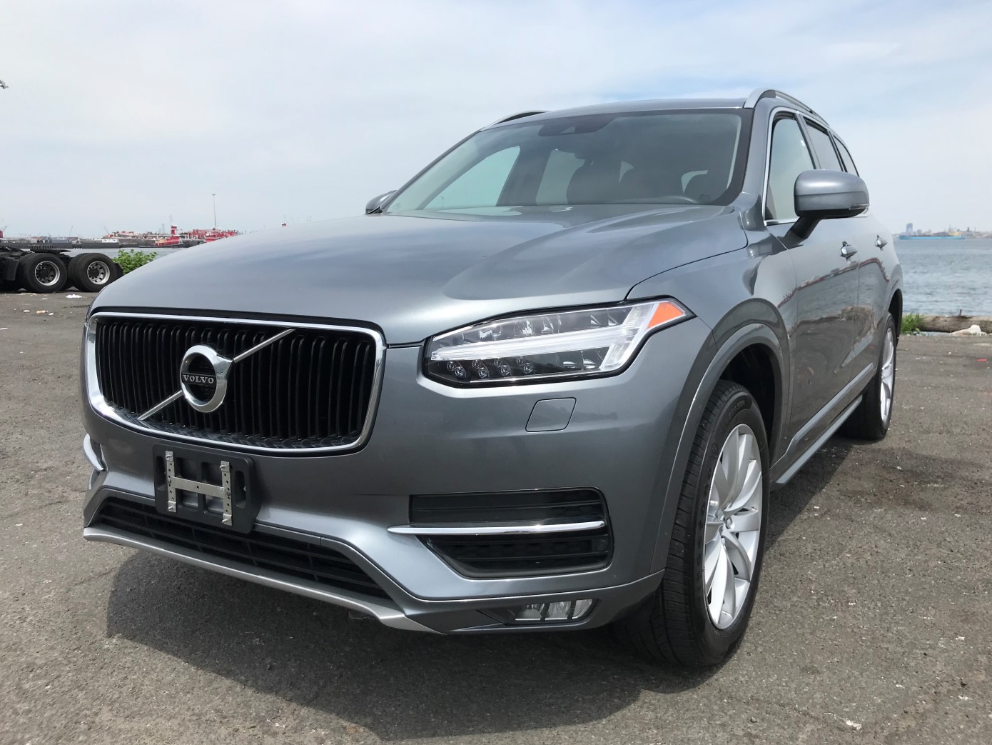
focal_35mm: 29
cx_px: 500
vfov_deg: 48.2
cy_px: 376
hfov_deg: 61.7
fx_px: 831
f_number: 1.8
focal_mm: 3.99
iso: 20
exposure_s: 1/2907
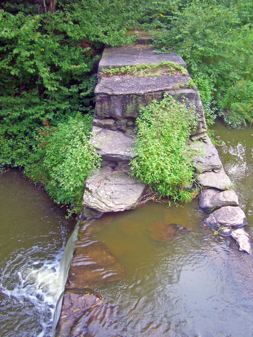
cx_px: 126
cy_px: 168
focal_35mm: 34
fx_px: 331
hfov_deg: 41.8
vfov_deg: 54.0
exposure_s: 1/30
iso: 100
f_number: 2.7
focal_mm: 5.6
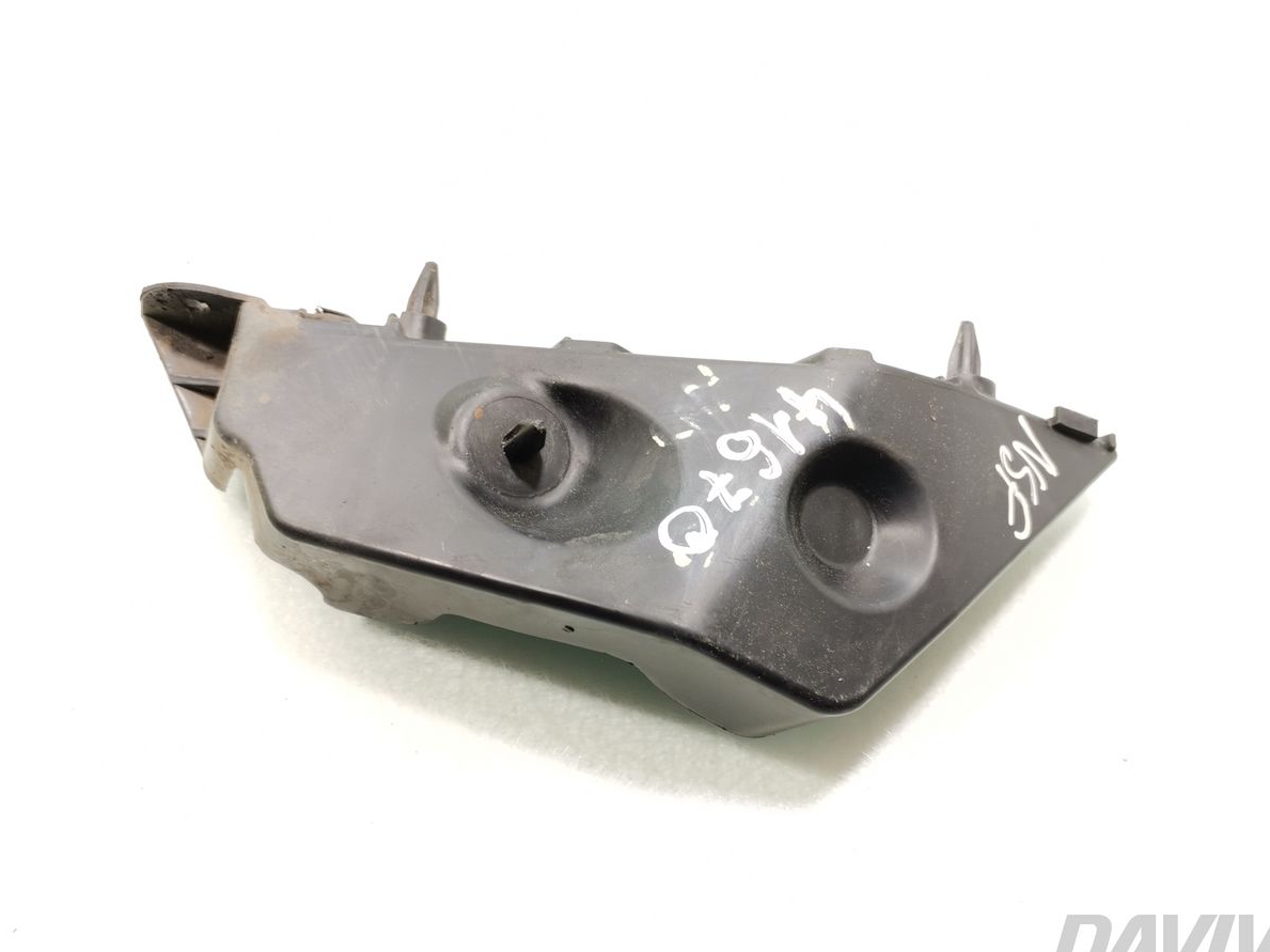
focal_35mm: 28
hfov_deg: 63.4
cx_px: 673
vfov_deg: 49.7
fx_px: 1027
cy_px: 487
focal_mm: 4.75
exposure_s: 1/50
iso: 50
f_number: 1.8
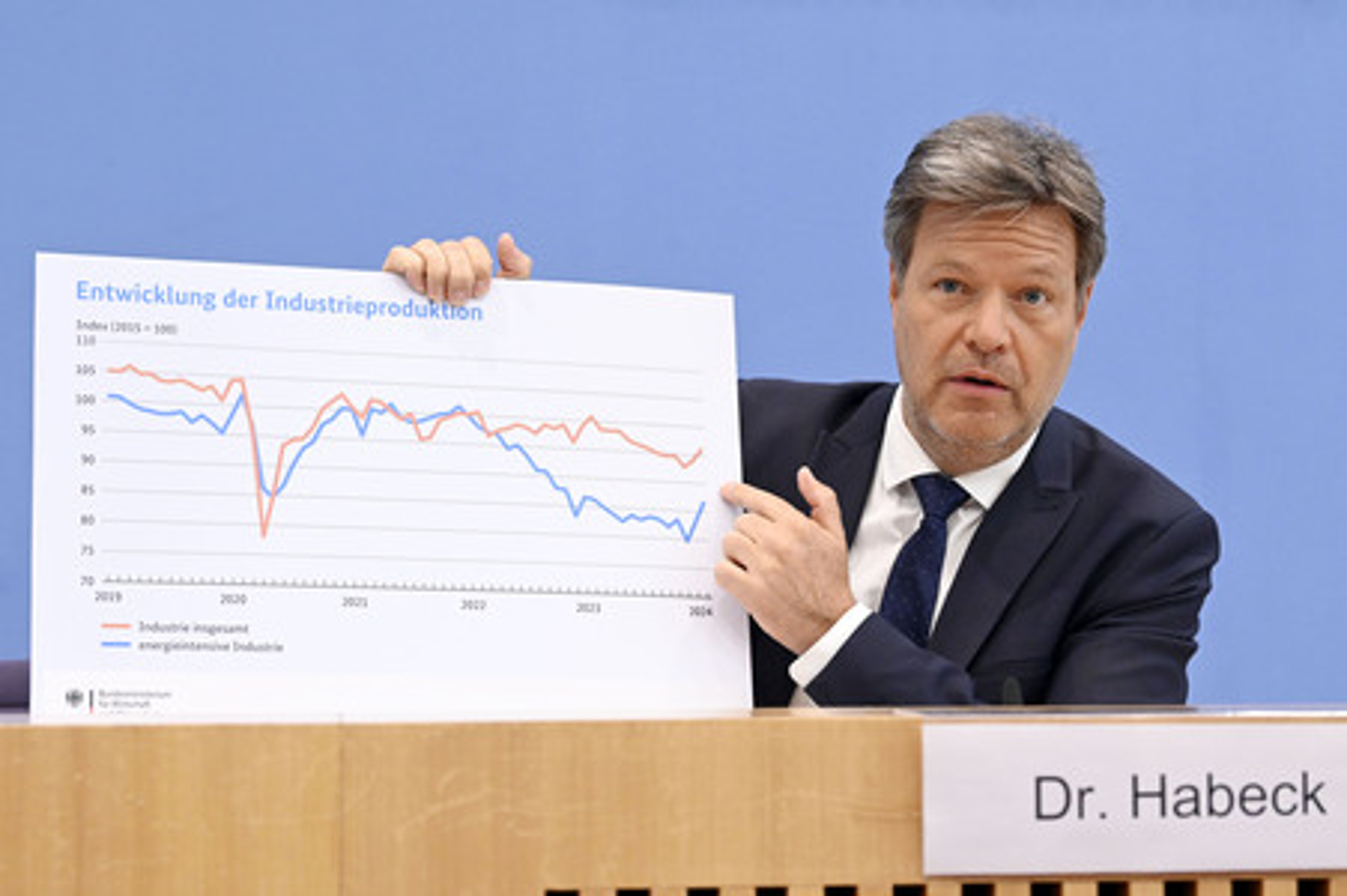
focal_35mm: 70
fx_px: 2617
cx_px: 674
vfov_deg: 19.4
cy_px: 448
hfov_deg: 28.9
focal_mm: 70
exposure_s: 1/640
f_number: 6.3
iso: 5000
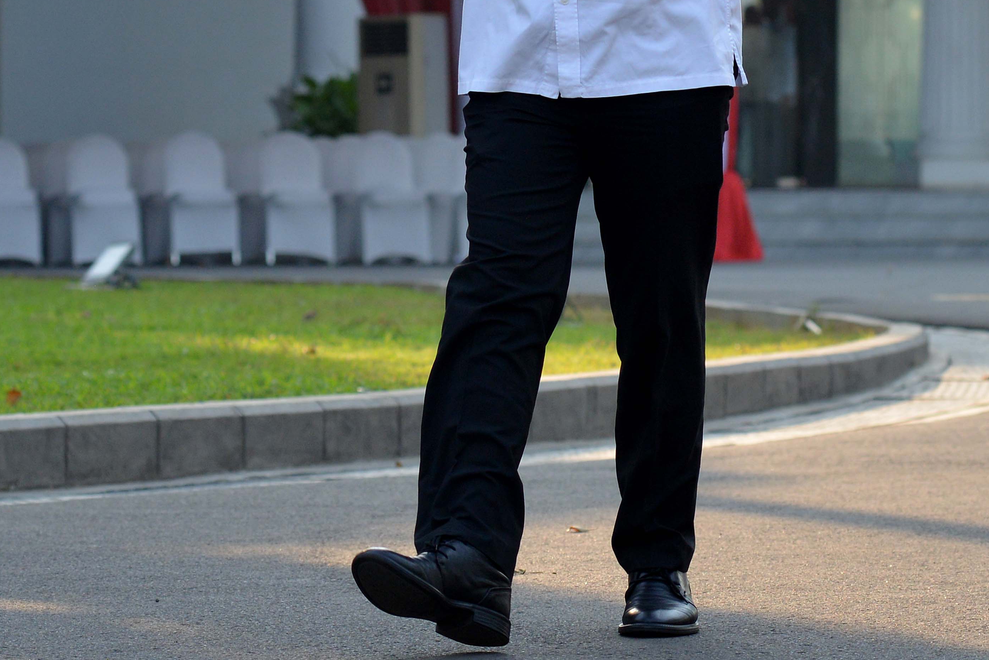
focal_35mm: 242
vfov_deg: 5.7
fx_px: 6651
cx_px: 611
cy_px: 78
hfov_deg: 8.5
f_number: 5.6
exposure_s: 1/800
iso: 800
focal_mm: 112
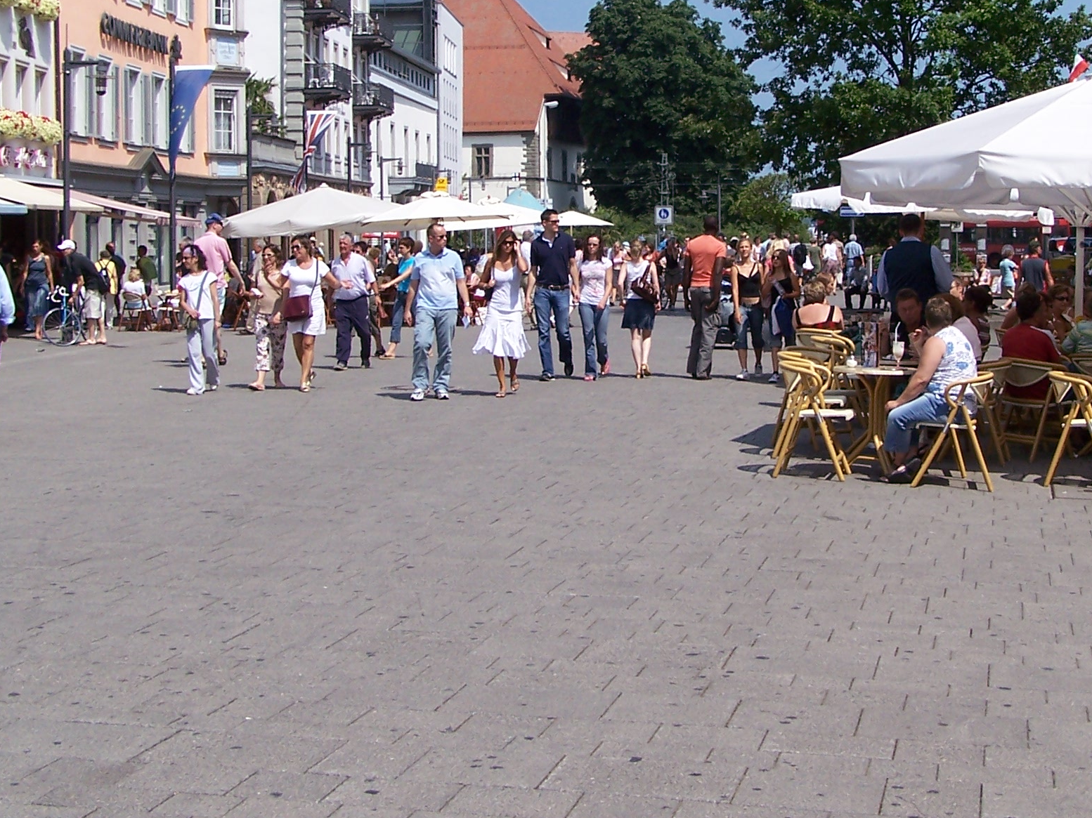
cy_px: 225
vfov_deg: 23.1
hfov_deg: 30.6
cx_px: 677
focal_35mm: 63
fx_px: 1987
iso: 80
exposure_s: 1/1000
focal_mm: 6.3
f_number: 4
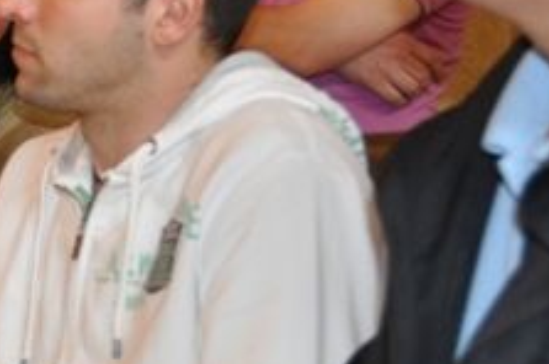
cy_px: 186
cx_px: -350
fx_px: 2132
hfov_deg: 13.5
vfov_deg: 9.8
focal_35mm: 140
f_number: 3.8
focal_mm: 26
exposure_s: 1/60
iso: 800
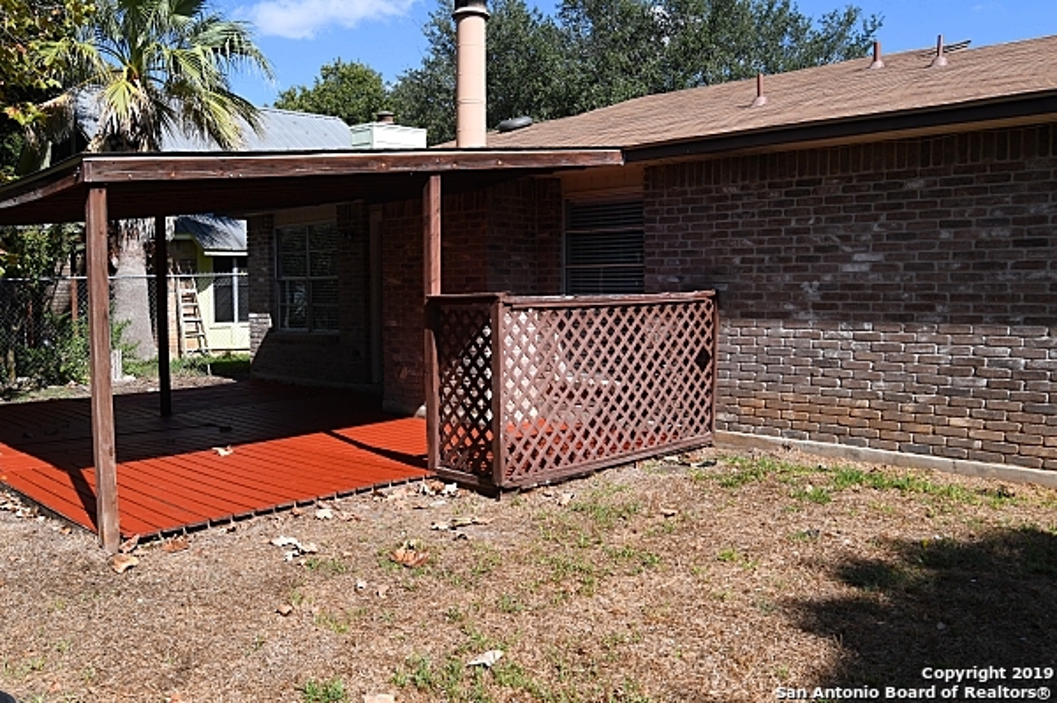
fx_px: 880
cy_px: 352
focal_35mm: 30
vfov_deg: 43.5
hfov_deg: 62.0
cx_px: 528
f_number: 6.3
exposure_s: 1/400
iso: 100
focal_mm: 20
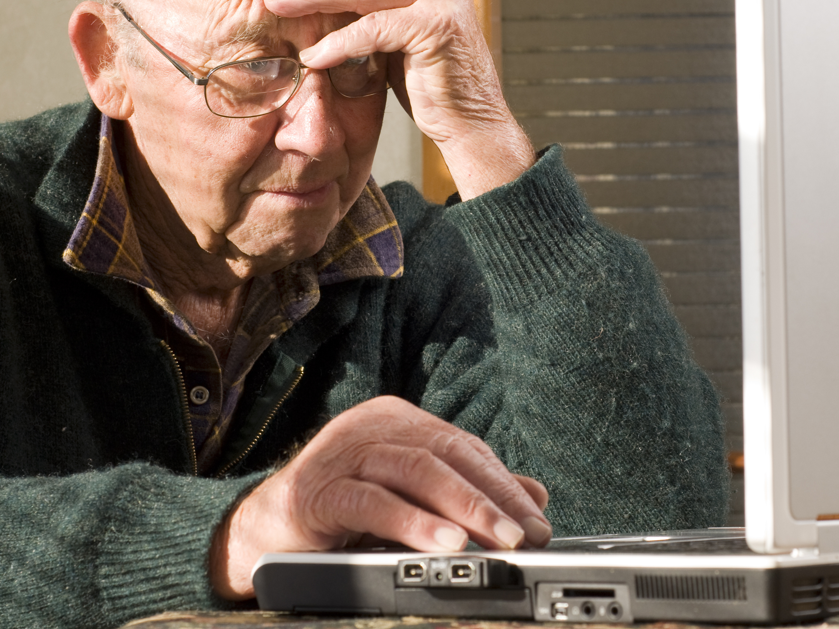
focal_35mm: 116
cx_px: 544
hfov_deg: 16.9
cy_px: 218
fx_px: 2811
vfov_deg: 12.8
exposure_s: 1/100
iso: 125
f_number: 5
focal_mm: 50
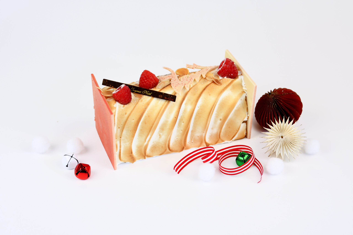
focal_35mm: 72
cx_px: 176
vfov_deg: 18.9
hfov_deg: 28.1
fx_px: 706
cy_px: 118
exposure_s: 1/125
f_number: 4.2
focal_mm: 48
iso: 250
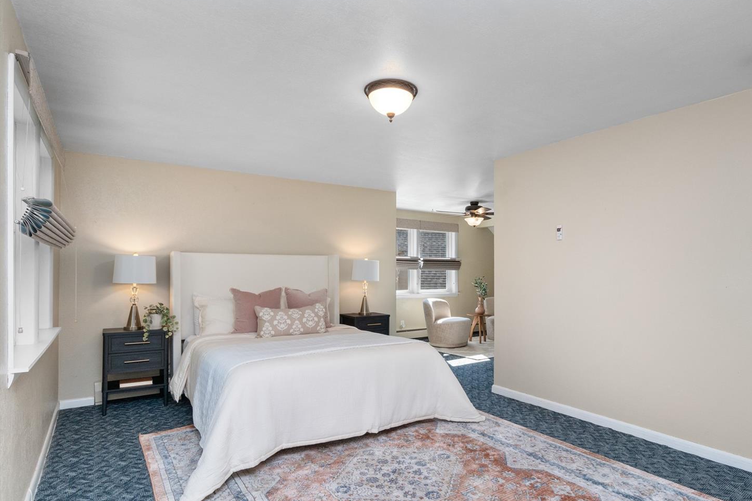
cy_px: 263
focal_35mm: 20
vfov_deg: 61.9
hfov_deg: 83.7
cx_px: 416
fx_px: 418
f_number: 9
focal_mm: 12
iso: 200
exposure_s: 1/2
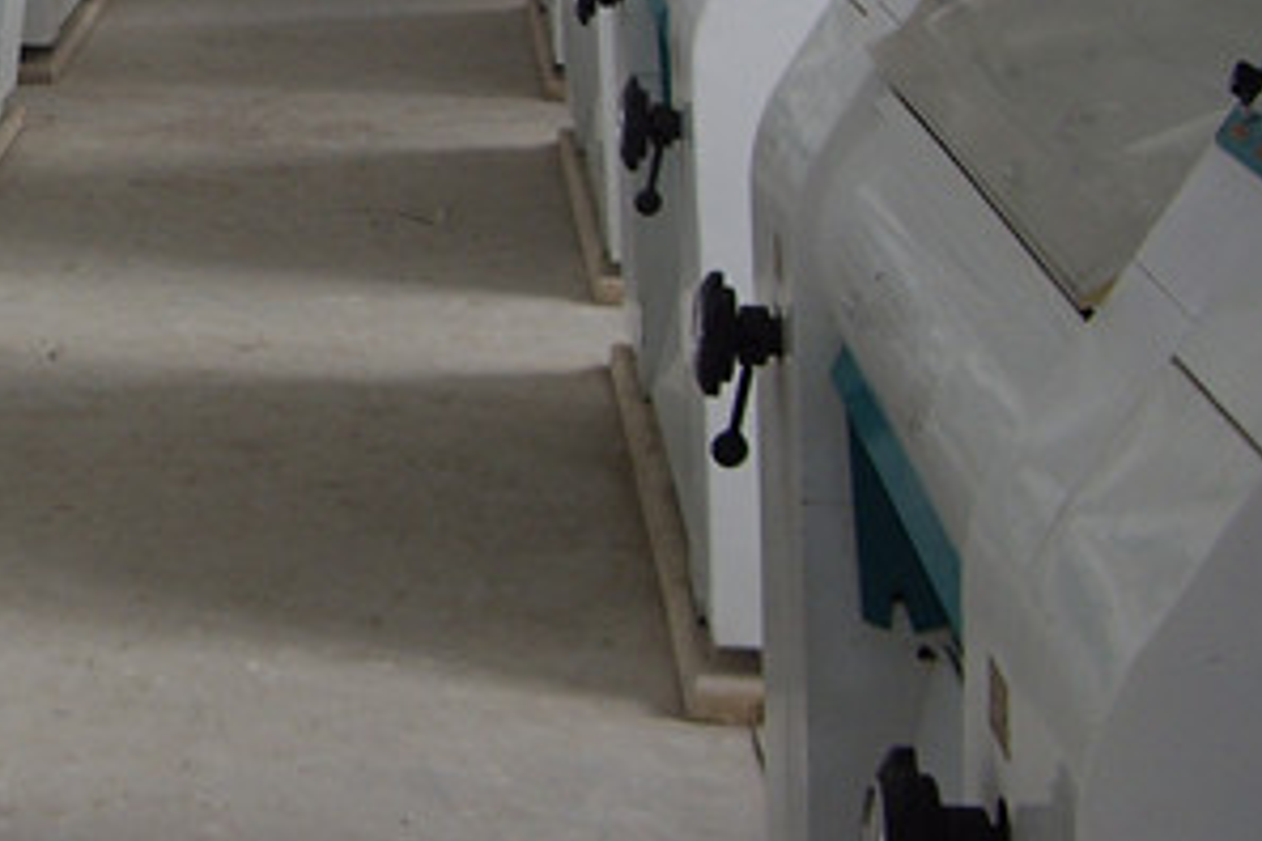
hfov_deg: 20.8
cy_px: 23
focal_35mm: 93
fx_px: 3260
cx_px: -153
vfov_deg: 14.5
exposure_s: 1/50
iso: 100
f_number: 2.8
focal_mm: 7.9
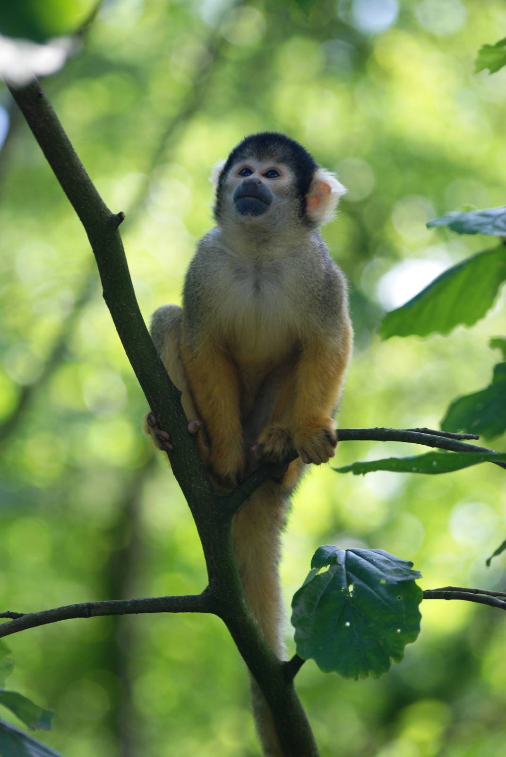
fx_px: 4257
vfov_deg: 10.1
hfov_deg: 6.8
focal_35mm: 202
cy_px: 378
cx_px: 253
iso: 250
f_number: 4.5
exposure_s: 1/125
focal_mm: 135
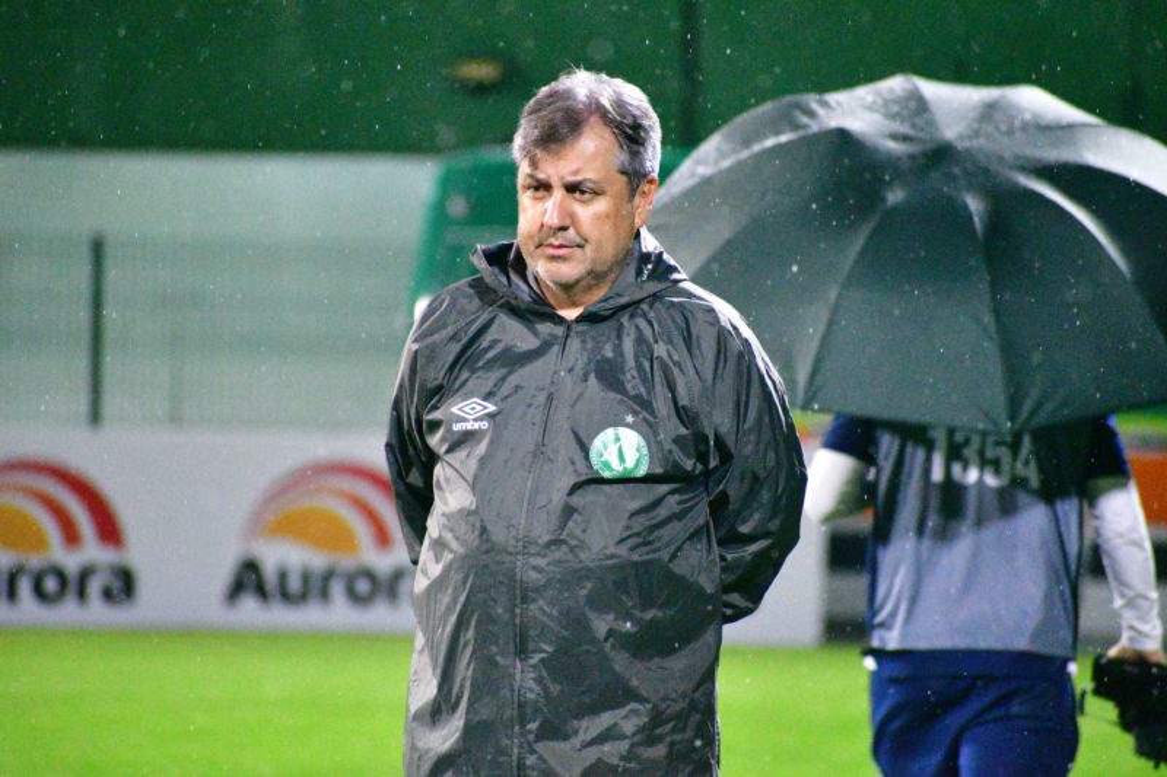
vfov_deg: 3.7
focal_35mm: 375
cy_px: 388
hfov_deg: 5.5
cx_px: 584
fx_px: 12153
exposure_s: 1/1250
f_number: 6
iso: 32000
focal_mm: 250
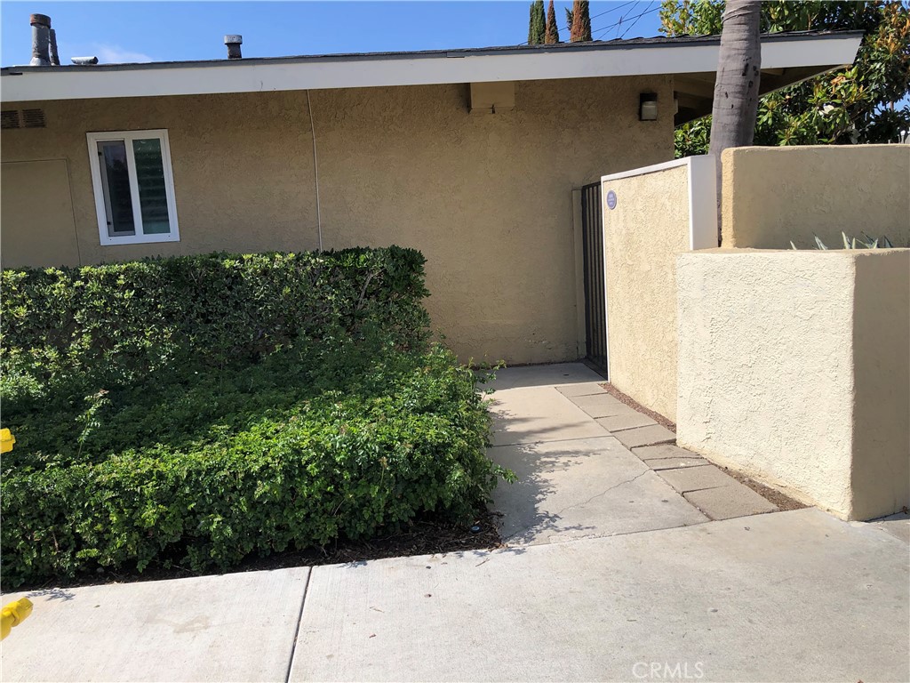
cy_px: 342
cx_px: 455
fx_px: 736
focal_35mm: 28
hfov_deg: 63.4
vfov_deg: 49.7
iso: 20
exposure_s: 1/2433
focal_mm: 3.99
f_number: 1.8
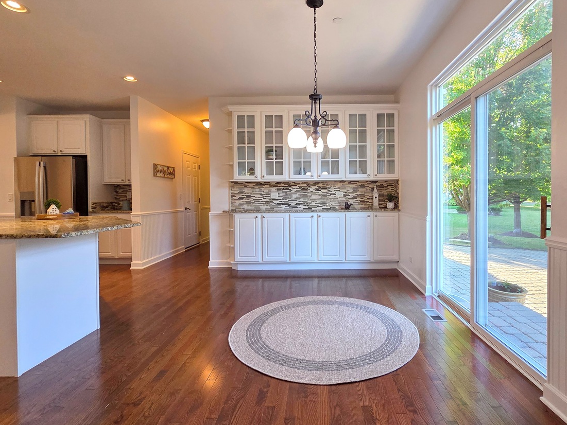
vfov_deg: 74.7
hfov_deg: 90.6
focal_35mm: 17
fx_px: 278
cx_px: 318
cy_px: 202
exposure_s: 1/120
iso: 250
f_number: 2.2
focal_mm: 2.2
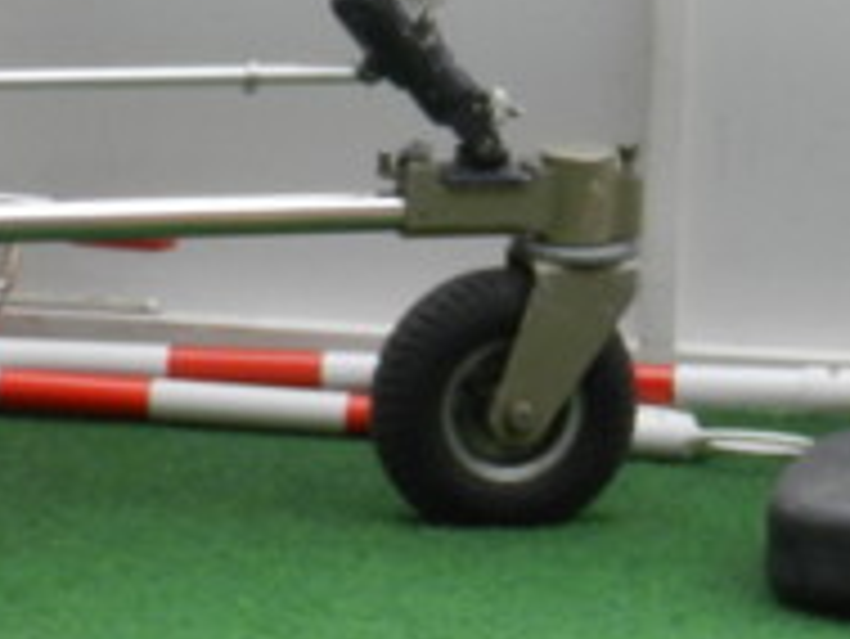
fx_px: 41967
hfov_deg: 1.2
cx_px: 1678
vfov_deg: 0.9
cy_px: 846
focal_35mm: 1708
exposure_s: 1/100
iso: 160
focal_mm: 71.7
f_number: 5.6
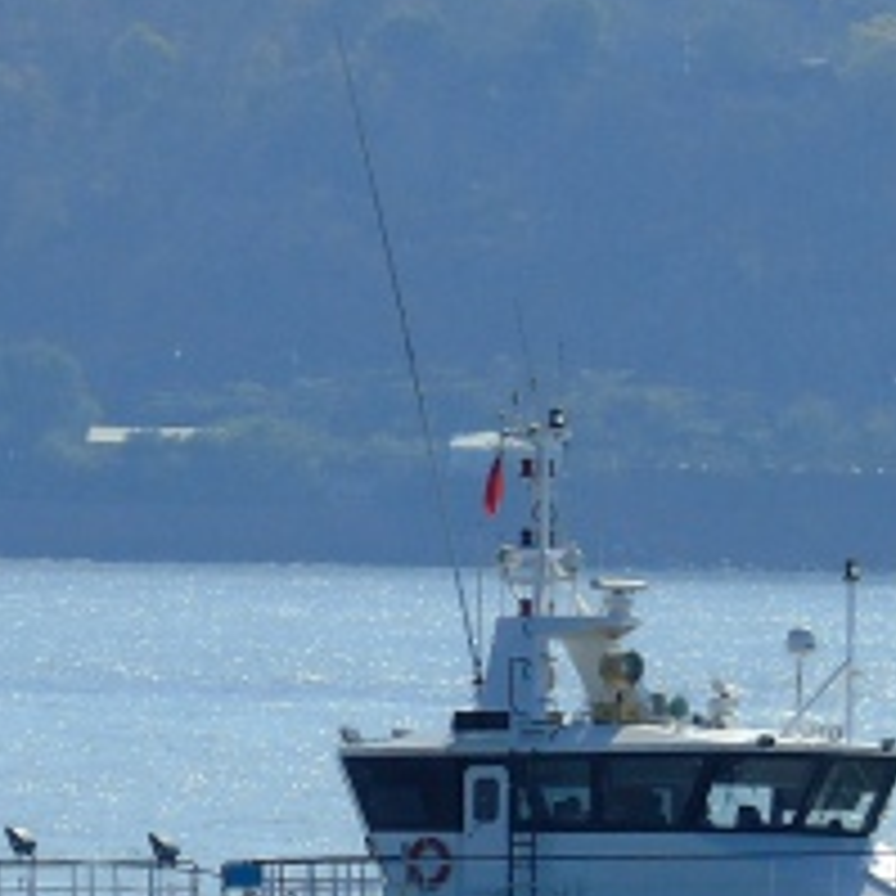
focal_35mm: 752
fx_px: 22022
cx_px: 126
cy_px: 928
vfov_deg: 2.3
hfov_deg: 2.3
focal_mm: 38
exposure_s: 1/800
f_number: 4.7
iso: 80
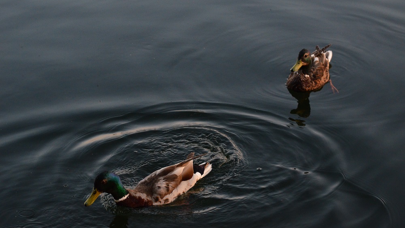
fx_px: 1181
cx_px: 202
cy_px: 114
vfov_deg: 11.0
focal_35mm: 110
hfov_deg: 19.5
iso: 2000
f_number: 4.5
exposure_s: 1/640
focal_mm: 70
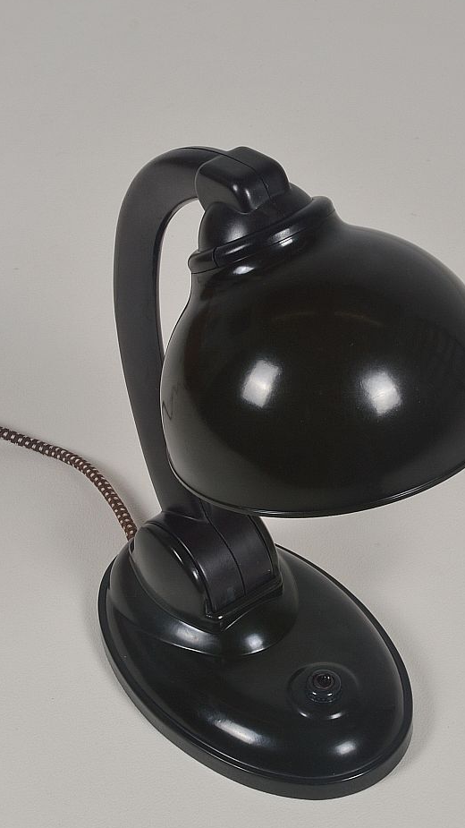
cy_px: 389
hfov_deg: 12.5
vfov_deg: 22.0
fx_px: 2127
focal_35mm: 97
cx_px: 302
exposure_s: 1/100
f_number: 22
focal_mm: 38
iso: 100
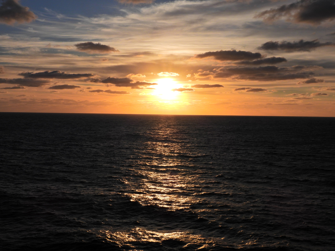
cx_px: 168
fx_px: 455
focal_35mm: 47
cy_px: 126
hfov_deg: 40.4
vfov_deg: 30.9
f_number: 5.6
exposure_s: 1/2000
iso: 100
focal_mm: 8.4
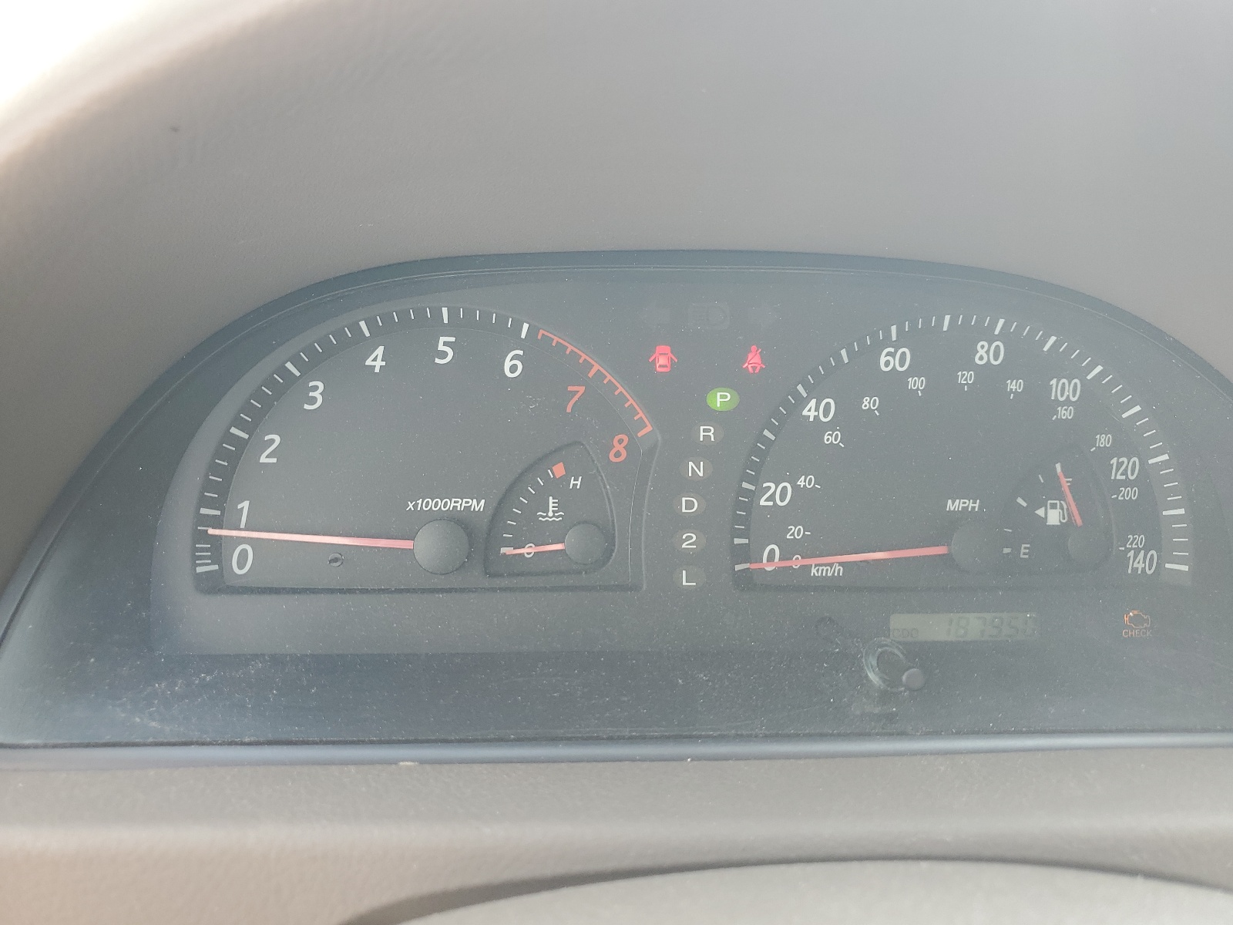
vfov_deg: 53.1
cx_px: 616
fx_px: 926
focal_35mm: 26
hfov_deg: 67.3
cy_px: 462
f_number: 1.5
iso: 50
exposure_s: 1/135
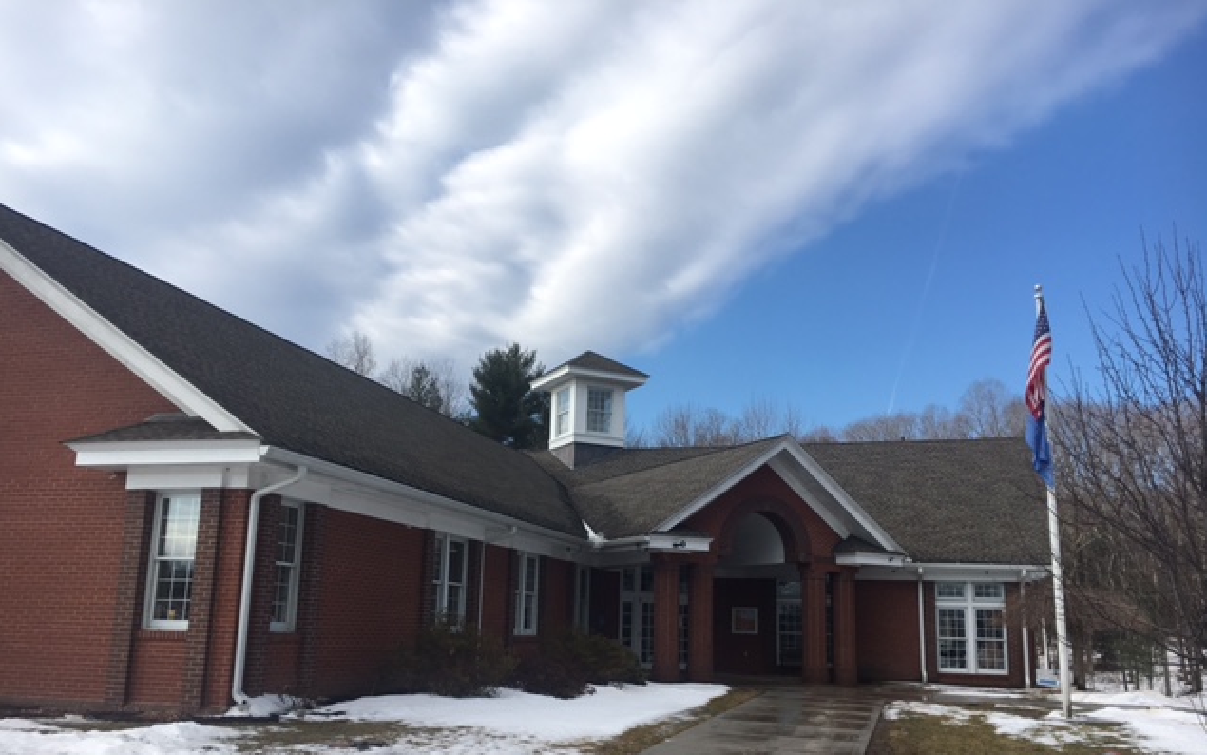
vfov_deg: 40.4
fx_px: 1020
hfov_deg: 61.2
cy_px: 453
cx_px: 604
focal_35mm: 31
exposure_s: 1/1425
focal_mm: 4.15
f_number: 2.2
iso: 25
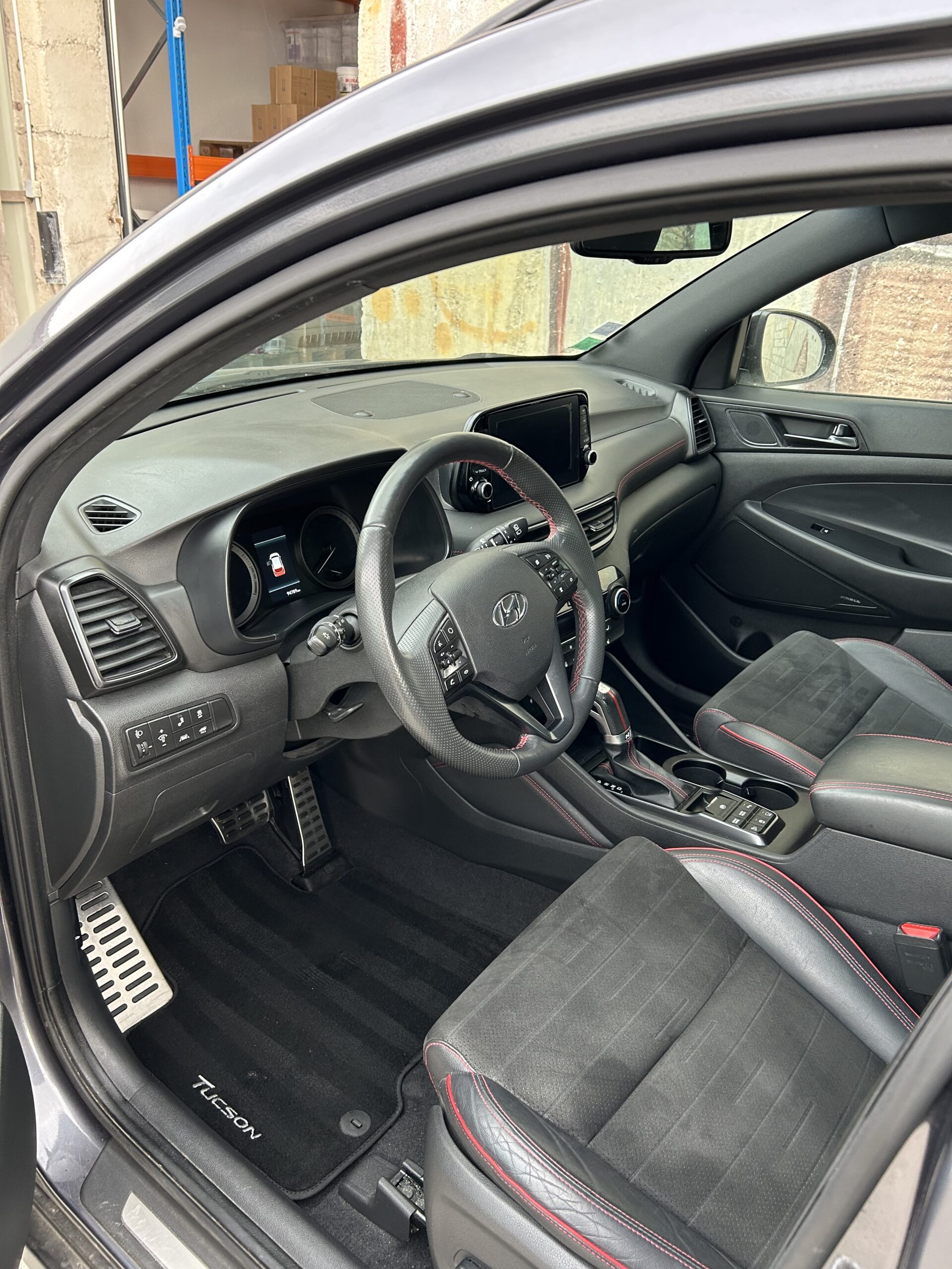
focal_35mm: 26
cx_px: 476
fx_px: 953
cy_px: 634
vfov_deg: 67.3
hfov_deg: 53.1
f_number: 1.5
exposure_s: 1/111
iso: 125
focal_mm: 5.7
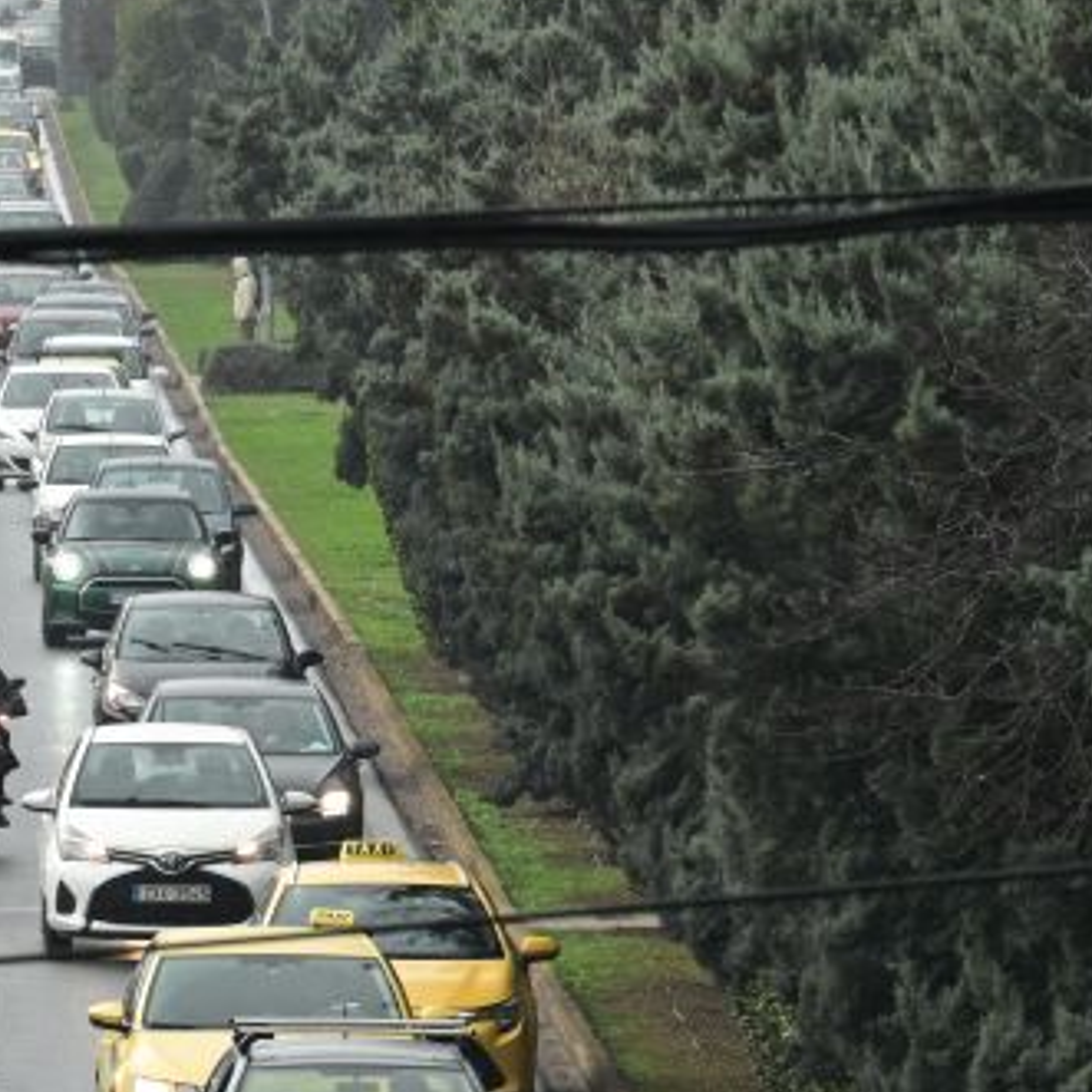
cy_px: 907
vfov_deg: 2.8
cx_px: -201
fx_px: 21985
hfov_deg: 2.8
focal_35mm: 616
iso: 400
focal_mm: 200
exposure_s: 1/125
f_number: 10
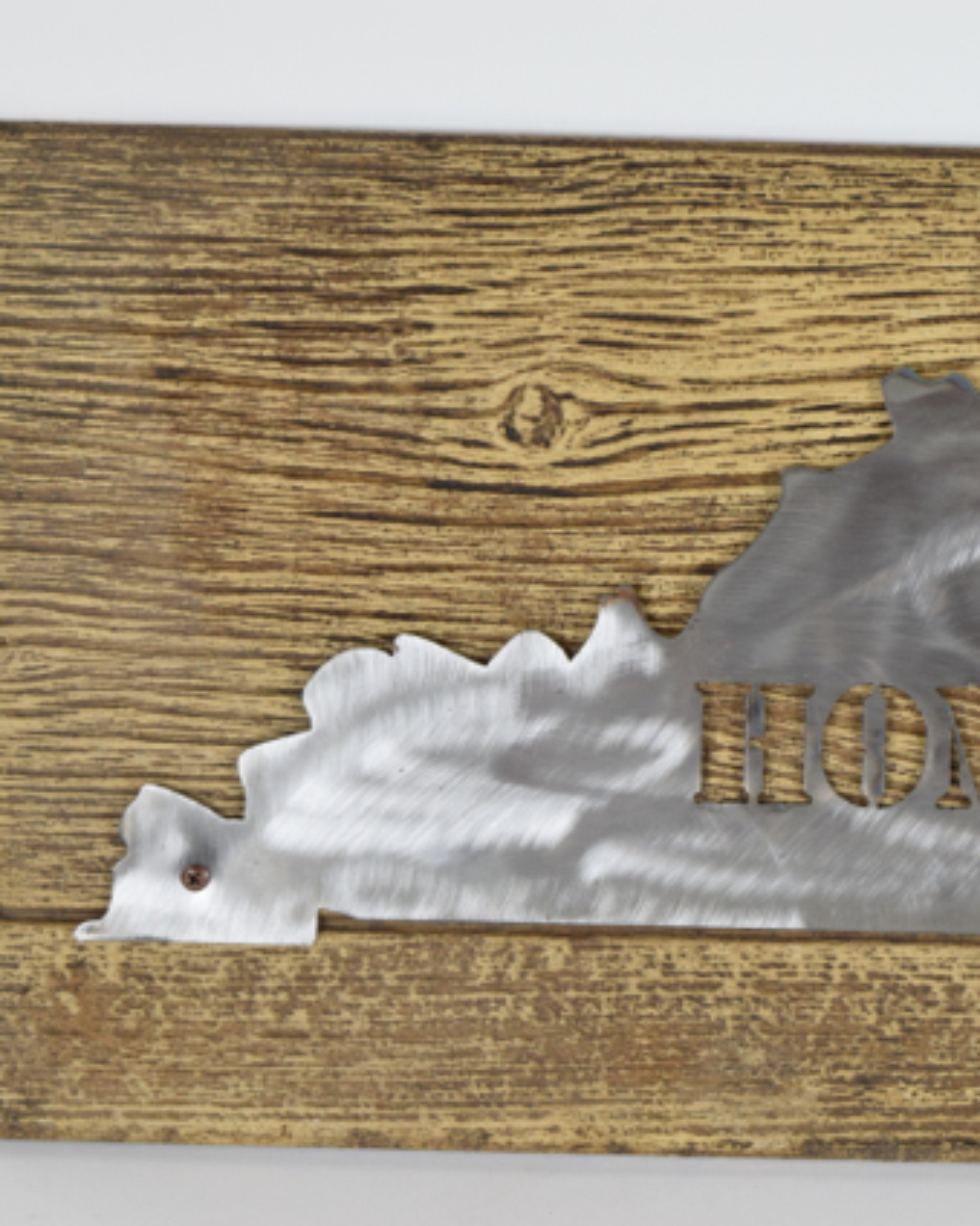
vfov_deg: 18.8
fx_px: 3699
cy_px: 614
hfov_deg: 15.0
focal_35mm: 102
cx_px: 775
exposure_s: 1/125
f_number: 10
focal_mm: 48
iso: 800
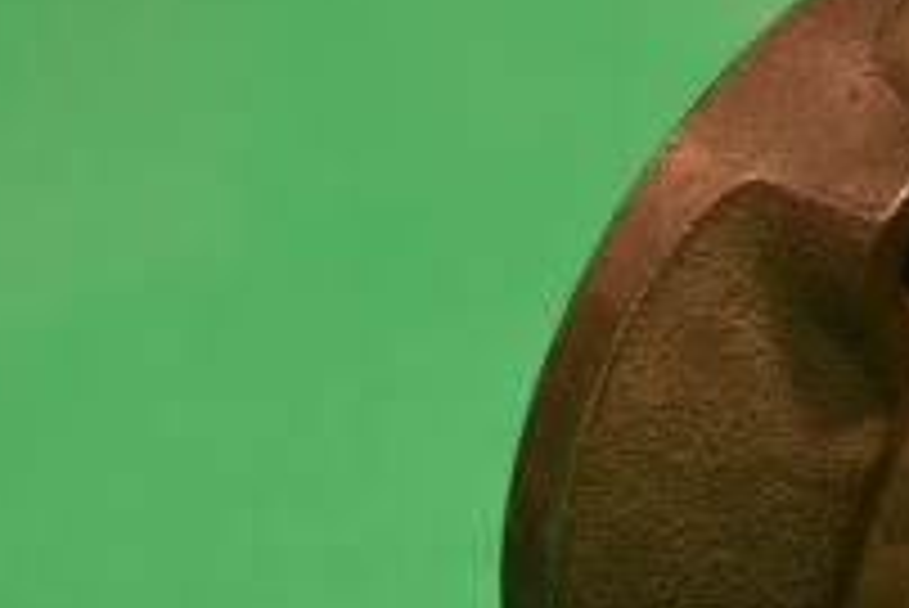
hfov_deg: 9.1
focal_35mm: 223
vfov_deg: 6.2
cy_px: 437
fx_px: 5635
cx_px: 1206
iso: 400
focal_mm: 50
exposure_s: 1/200
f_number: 7.1
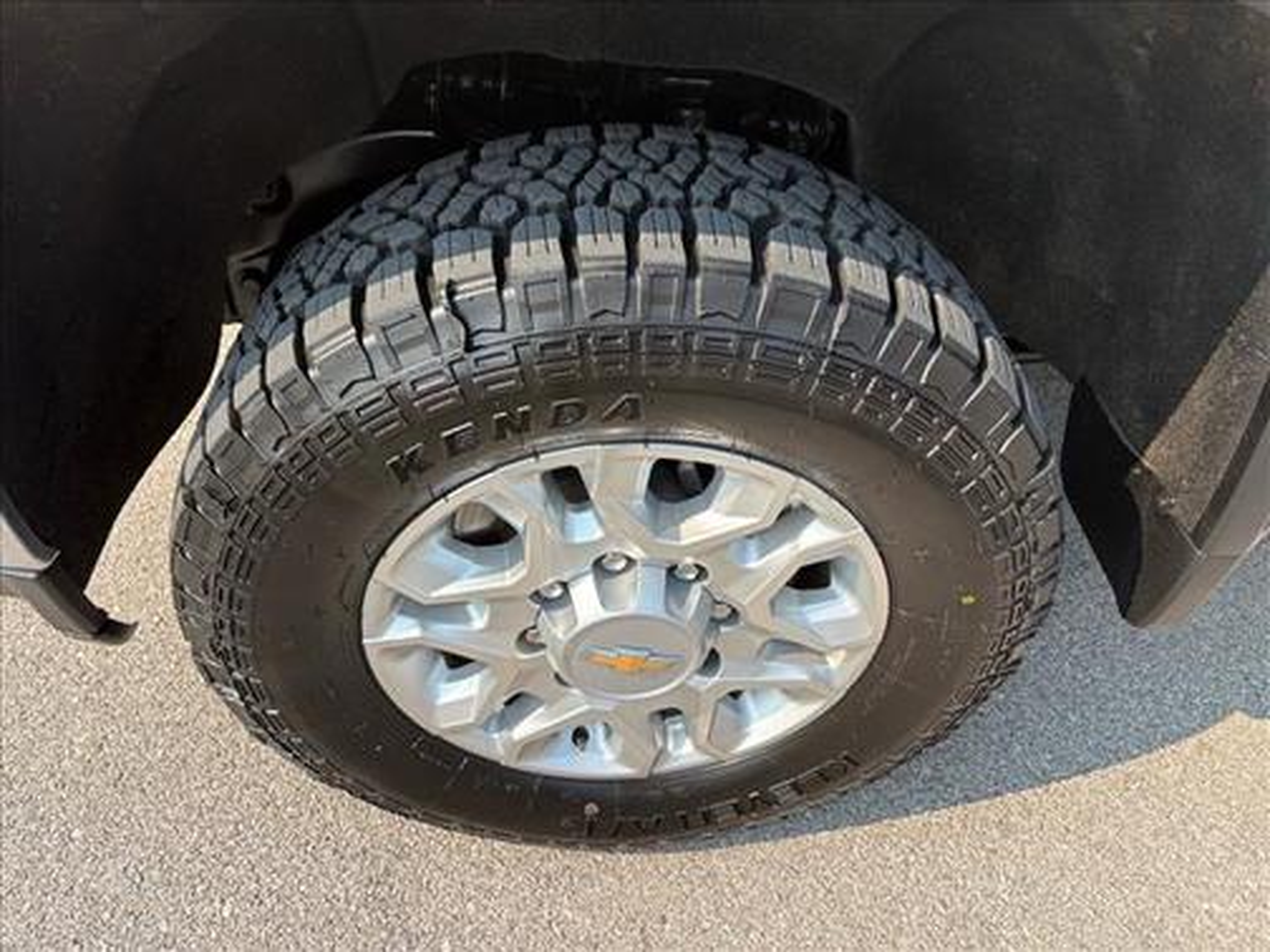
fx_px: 954
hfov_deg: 67.3
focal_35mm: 26
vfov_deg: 53.1
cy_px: 476
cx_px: 635
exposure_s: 1/1016
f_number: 1.6
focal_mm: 5.96
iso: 50
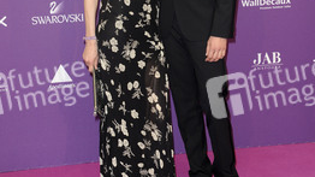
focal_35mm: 80
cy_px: 30
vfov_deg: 15.0
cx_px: 159
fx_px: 668
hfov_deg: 26.5
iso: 500
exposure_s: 1/200
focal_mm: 50
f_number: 5.6
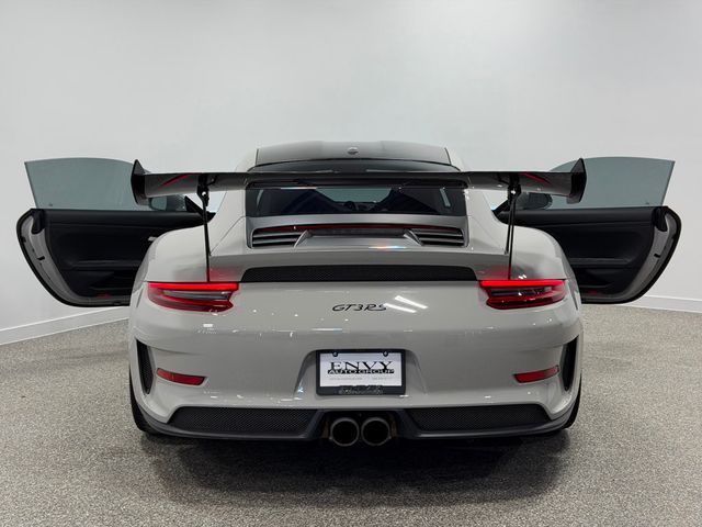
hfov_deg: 39.7
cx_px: 351
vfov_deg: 30.3
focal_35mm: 48
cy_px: 264
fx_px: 973
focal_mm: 6.76
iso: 64
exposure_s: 1/281
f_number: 1.78
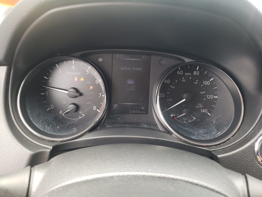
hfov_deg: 67.3
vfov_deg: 53.1
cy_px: 98
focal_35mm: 26
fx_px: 197
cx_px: 131
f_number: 1.5
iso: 77
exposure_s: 1/100
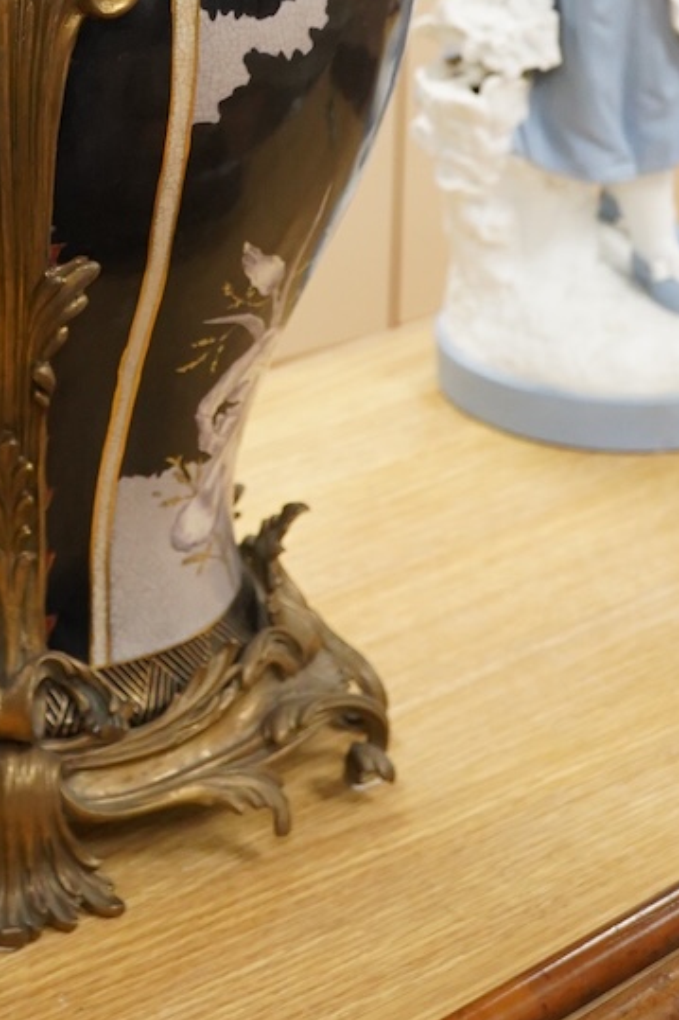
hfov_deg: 14.4
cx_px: 44
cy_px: 33
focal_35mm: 94
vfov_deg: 21.1
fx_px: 2661
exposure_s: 1/160
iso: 2500
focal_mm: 30
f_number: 8
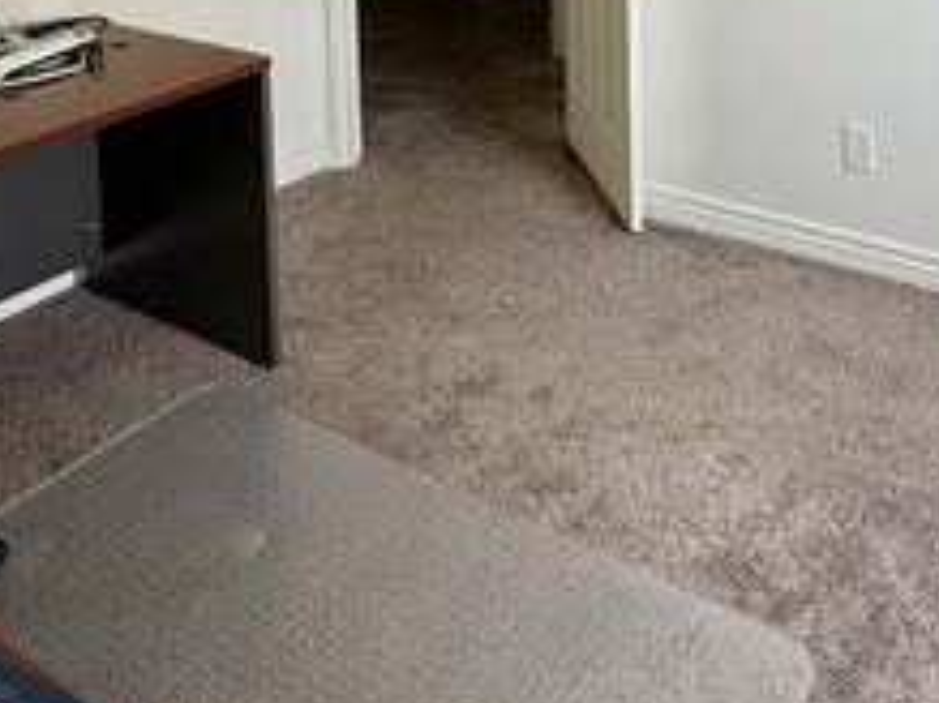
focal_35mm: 41
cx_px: 656
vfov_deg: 28.9
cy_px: -197
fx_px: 1112
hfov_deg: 44.8
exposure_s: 1/120
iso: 125
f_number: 2.2
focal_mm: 2.22
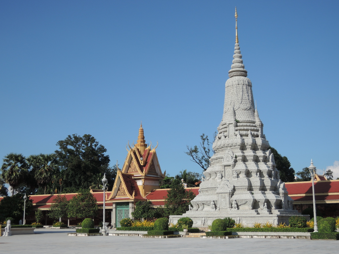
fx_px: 490
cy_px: 127
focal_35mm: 50
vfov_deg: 29.1
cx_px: 170
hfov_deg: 38.2
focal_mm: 10.7
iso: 80
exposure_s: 1/1000
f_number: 4
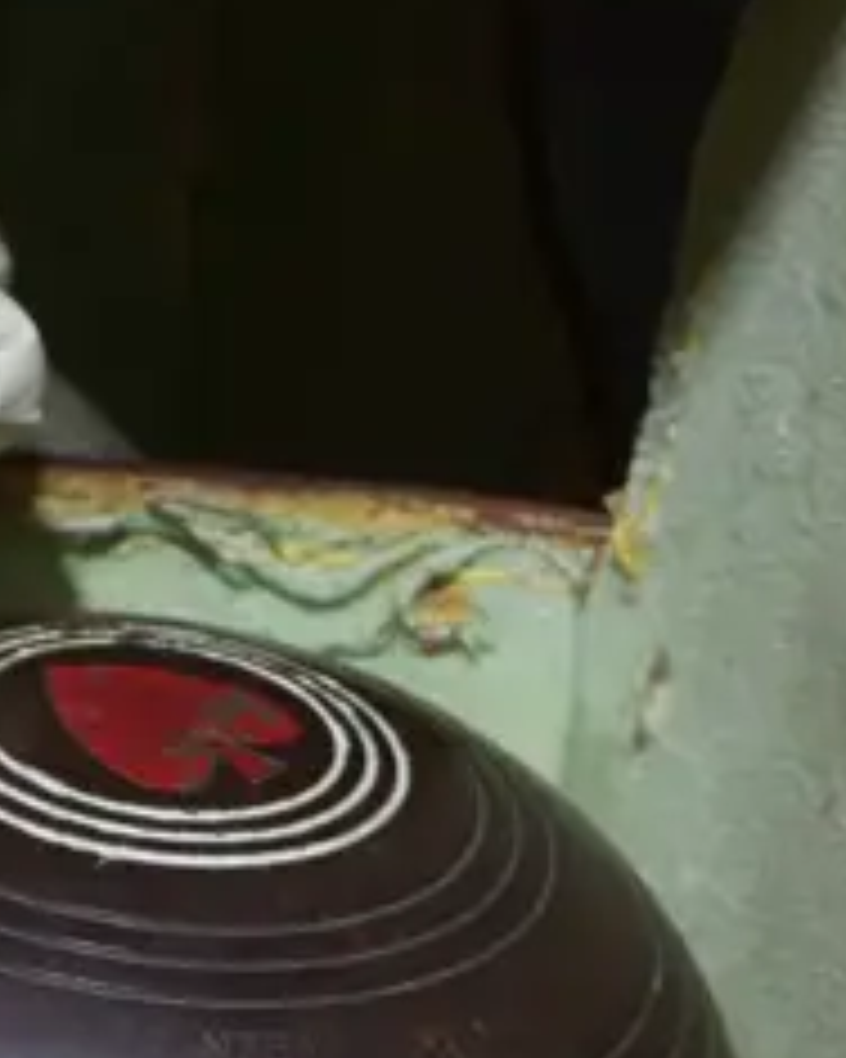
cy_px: 801
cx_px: -844
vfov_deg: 9.5
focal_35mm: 204
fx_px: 6385
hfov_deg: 7.3
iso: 1000
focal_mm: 24
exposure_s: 1/60
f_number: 5.2
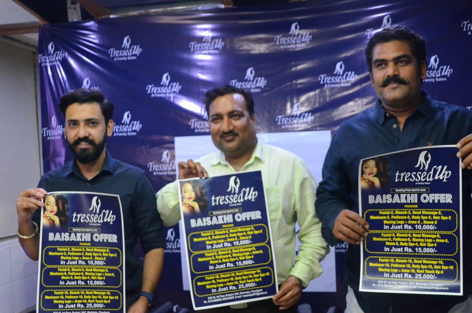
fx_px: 602
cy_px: 171
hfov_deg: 42.7
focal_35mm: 46
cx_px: 268
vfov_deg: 29.1
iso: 4000
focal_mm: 26
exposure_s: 1/160
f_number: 4
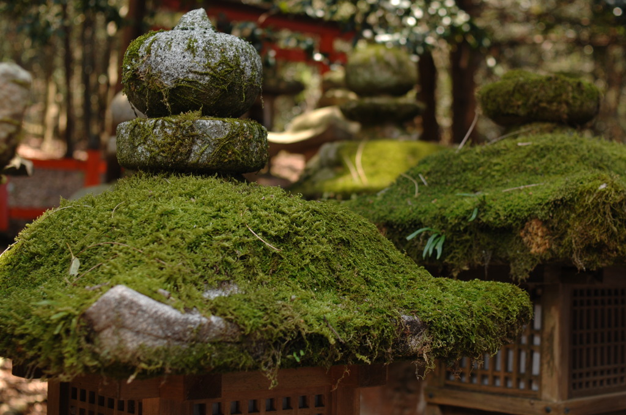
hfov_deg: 37.9
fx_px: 912
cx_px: 313
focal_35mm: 52
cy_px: 208
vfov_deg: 25.7
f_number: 3.2
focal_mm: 35
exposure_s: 1/125
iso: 100
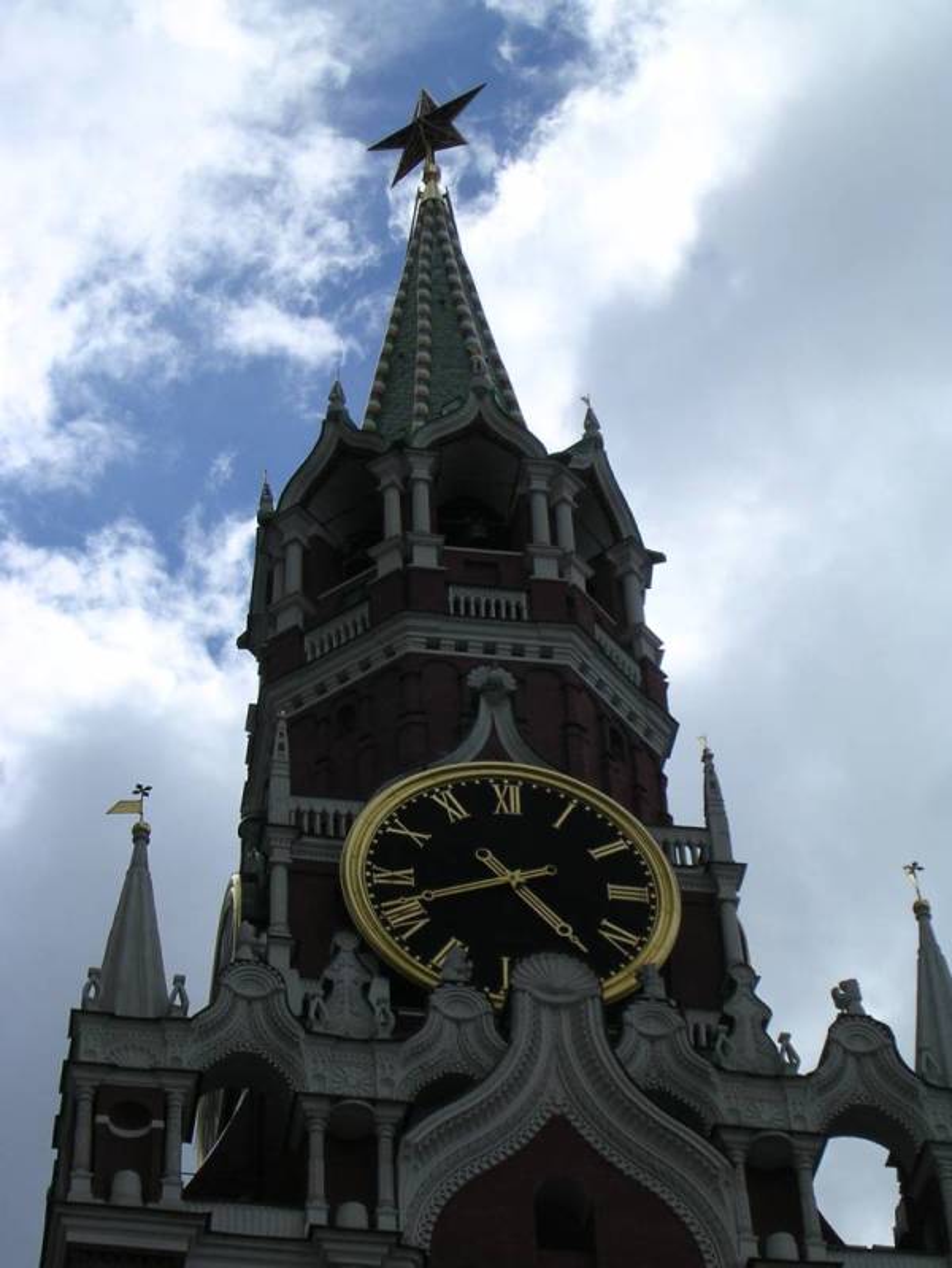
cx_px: 476
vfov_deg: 21.5
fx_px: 3334
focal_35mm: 91
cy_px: 634
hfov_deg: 16.2
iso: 100
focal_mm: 13.7
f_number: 4.3
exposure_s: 1/1359
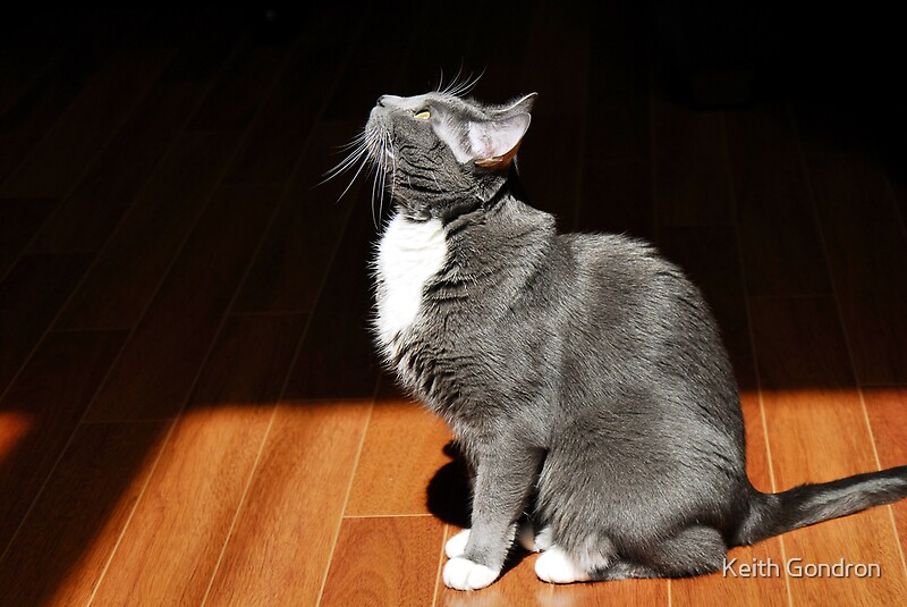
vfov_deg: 13.1
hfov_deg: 19.4
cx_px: 454
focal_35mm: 105
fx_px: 2648
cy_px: 304
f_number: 5.6
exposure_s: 1/125
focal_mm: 70
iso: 100
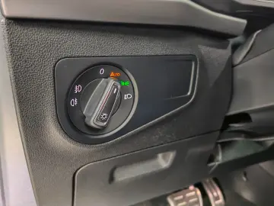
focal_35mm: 26
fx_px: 206
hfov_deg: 67.3
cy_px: 103
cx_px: 137
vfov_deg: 53.1
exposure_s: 1/33
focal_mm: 5.4
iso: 2000
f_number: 1.6
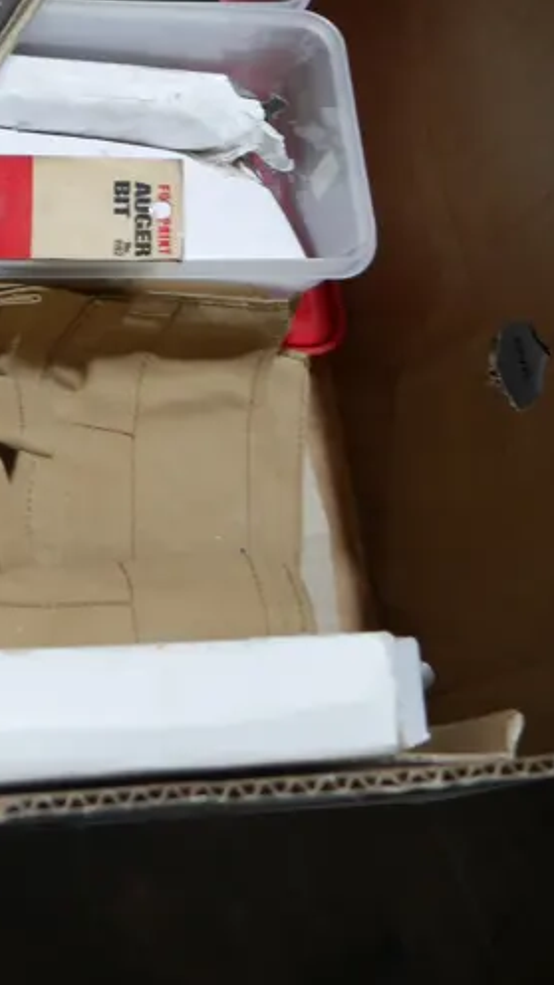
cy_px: -24
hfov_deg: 18.0
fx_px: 1645
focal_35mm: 63
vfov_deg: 30.7
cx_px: -132
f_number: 3.5
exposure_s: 1/60
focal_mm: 14
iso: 200
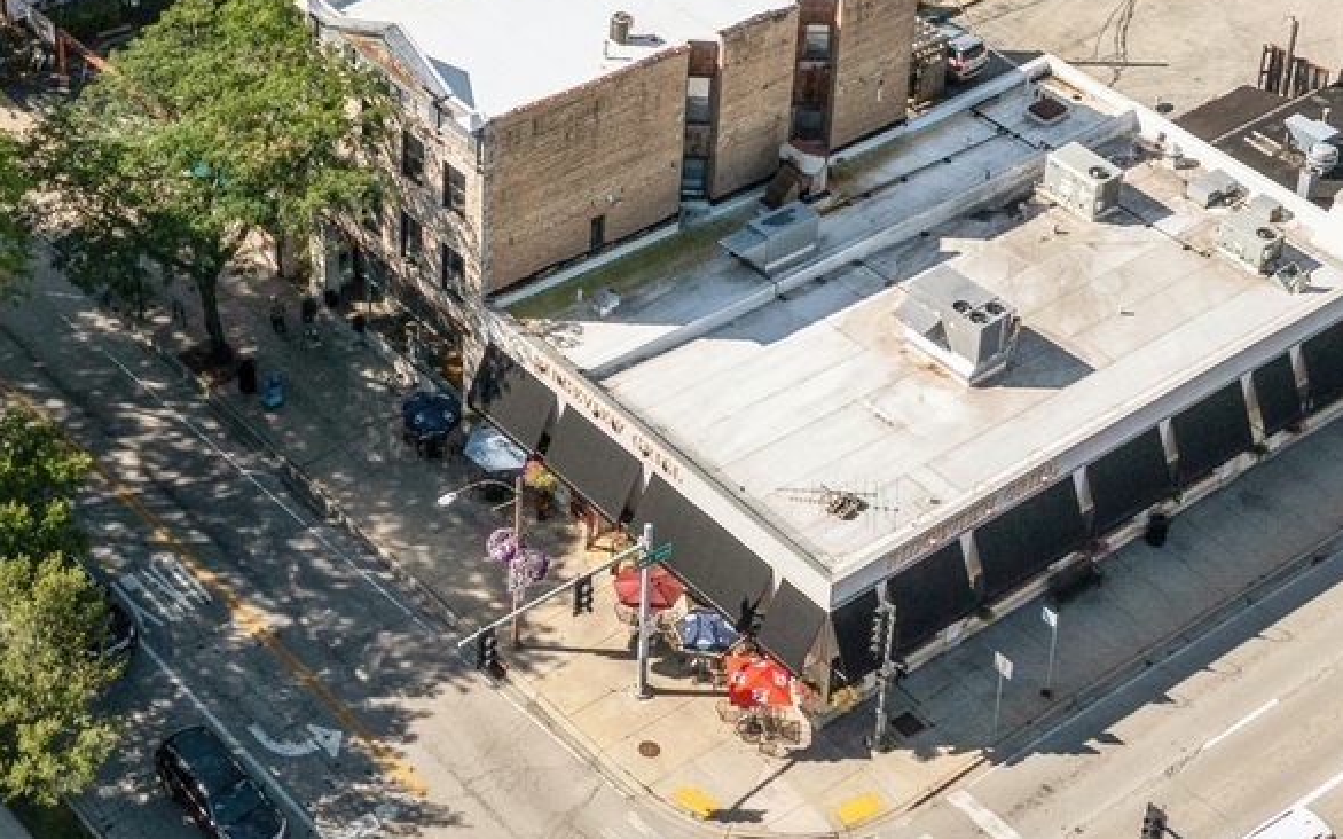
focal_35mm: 79
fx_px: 2891
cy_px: 30
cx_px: 353
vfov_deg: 16.2
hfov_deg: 25.9
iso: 100
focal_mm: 10.26
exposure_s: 1/120
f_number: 4
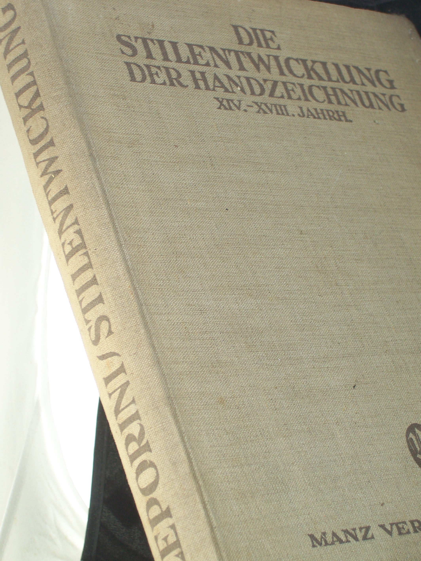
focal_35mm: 82
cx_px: 210
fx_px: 1328
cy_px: 280
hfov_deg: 18.0
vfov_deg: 23.8
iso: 80
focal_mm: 13.6
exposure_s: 1/80
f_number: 4
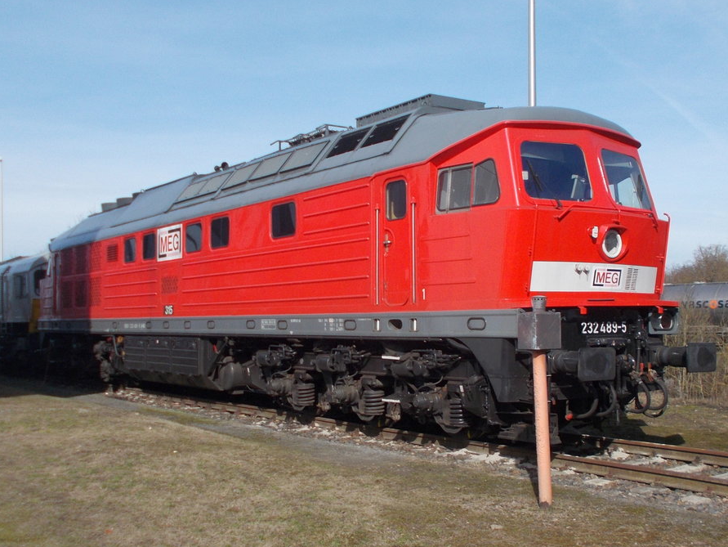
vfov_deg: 40.6
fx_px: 736
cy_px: 226
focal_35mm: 35
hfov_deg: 52.6
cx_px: 370
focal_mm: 4.6
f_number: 8
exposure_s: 1/160
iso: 80
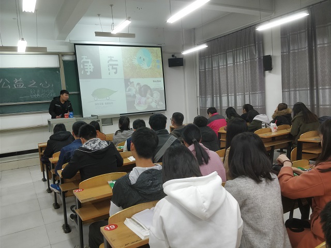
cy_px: 124
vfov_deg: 56.8
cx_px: 166
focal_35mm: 24
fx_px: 229
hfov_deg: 71.6
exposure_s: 1/50
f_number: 1.7
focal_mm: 4.1
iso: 400
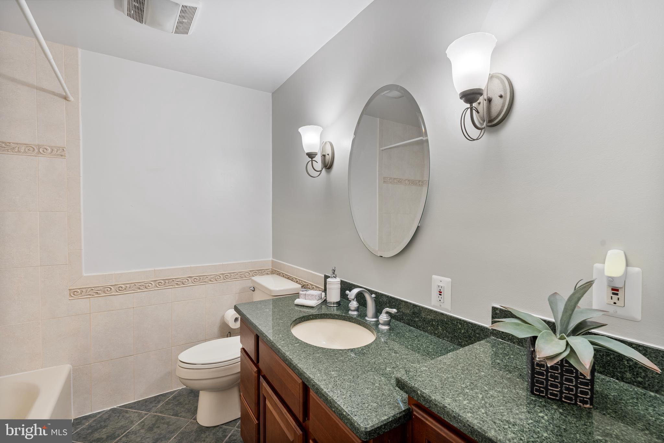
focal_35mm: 16
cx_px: 332
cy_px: 222
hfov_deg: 96.7
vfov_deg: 73.8
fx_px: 295
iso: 320
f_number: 9
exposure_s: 1.3
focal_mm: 16
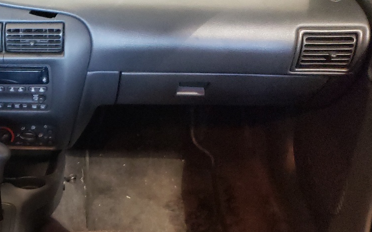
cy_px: 198
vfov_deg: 21.6
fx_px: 598
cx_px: -10
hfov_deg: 31.6
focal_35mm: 59
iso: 578
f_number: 1.5
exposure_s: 1/24
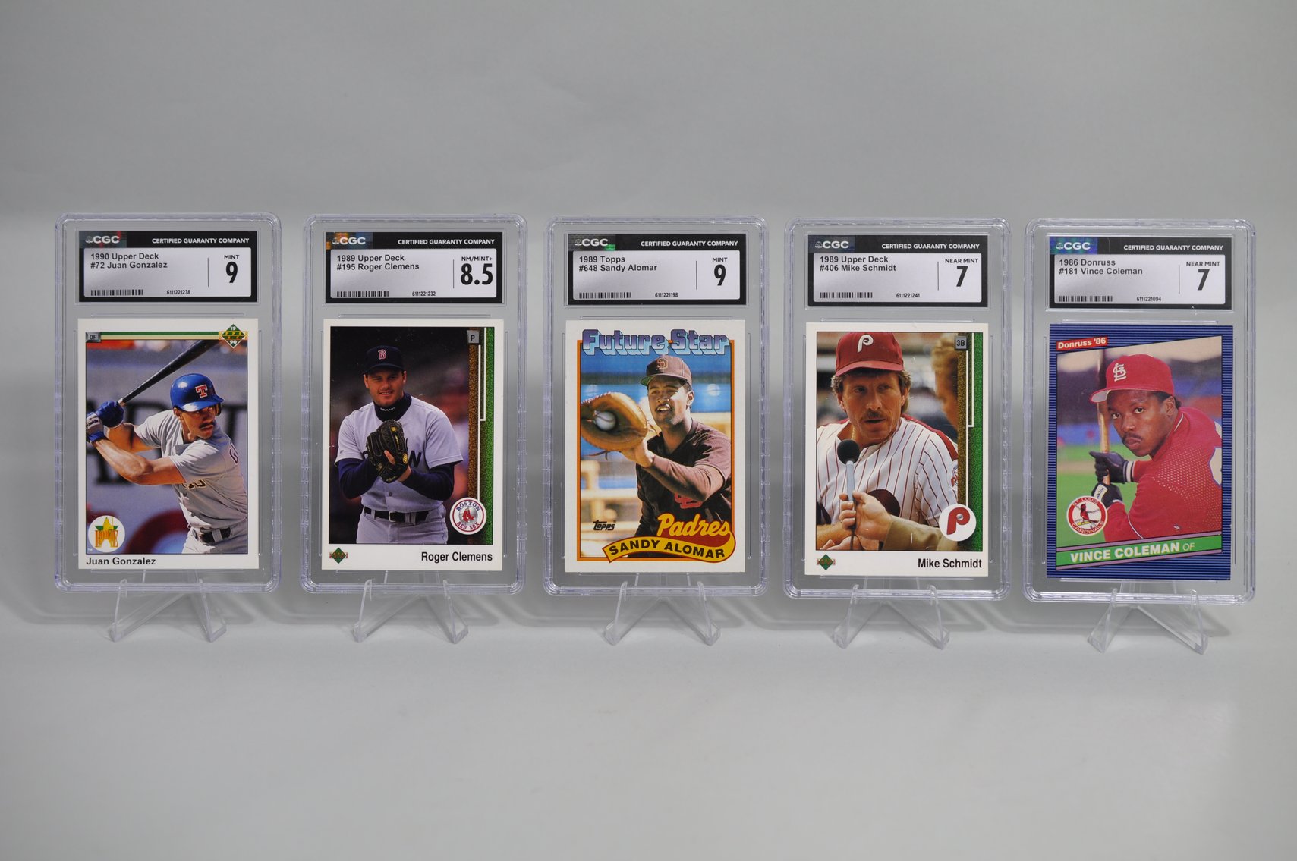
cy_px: 430
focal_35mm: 60
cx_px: 648
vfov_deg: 22.6
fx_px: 2159
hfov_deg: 33.4
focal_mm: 40
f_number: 5
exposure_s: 1/100
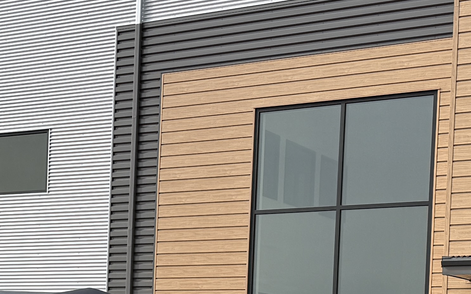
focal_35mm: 98
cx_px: 37
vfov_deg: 12.9
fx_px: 1258
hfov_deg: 20.7
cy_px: 380
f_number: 1.78
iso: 80
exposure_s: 1/2801
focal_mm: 6.76
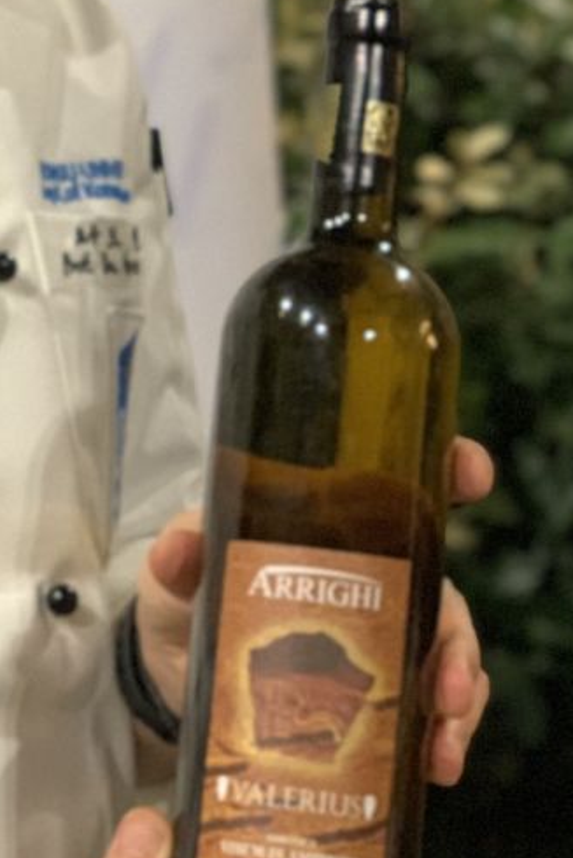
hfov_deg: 9.3
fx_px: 3507
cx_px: -51
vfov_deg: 13.8
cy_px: -1
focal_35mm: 147
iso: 500
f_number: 2.4
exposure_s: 1/33
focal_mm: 6
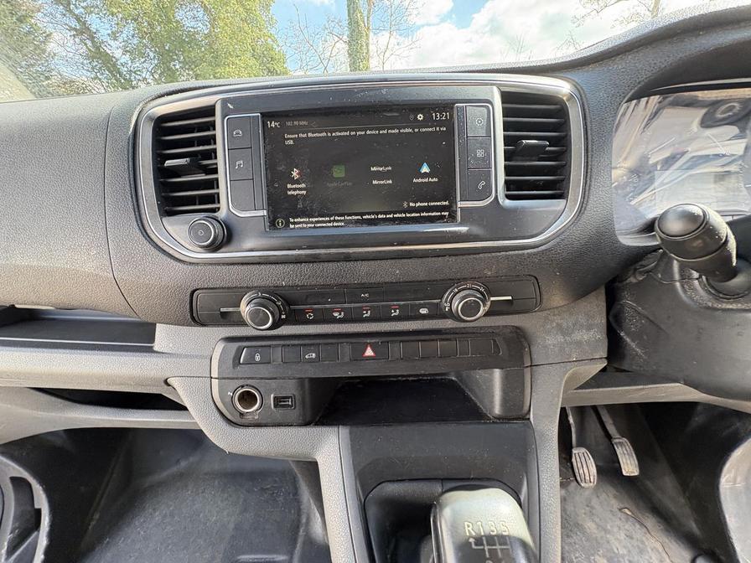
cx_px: 376
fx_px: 304
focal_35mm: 14
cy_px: 282
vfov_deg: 85.7
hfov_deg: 102.1
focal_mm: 2.22
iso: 160
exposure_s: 1/99
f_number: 2.2
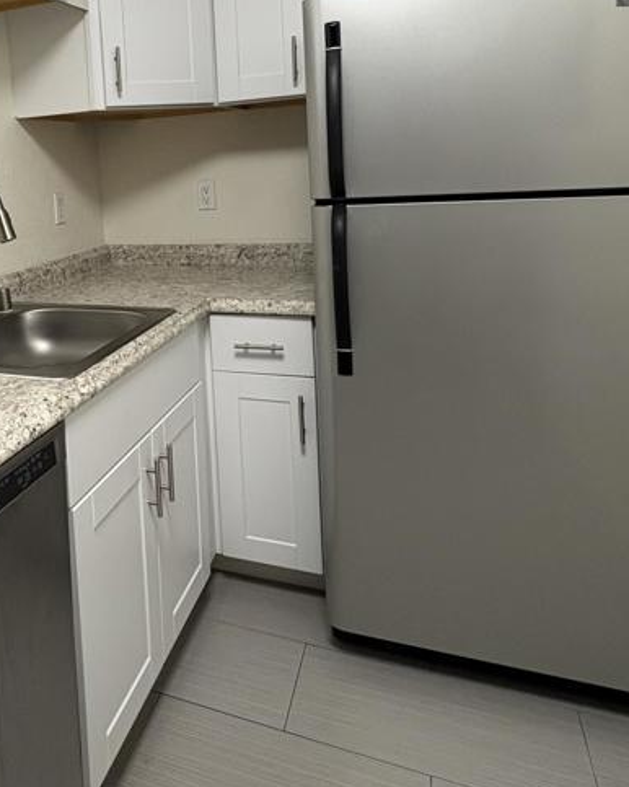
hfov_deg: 46.7
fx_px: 675
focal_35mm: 29
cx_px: 108
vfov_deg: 58.1
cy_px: 220
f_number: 2.2
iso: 160
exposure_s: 1/60
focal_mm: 2.22
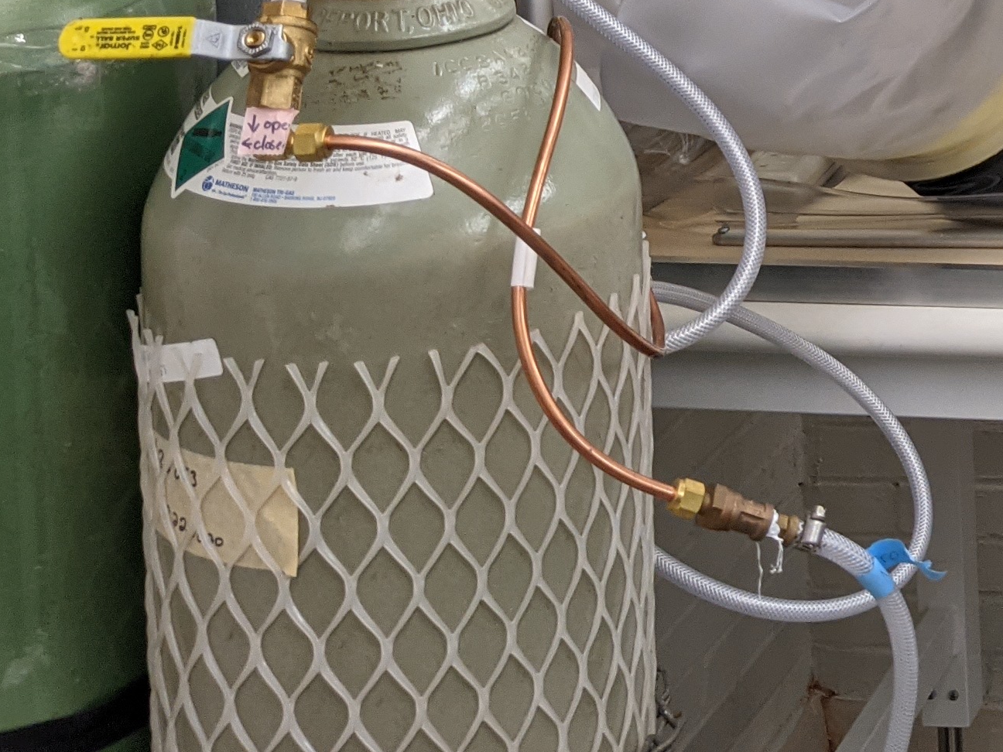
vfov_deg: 16.1
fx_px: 2434
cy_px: -363
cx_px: 1283
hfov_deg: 21.2
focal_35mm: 84
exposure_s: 1/30
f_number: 1.73
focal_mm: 4.38
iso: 57
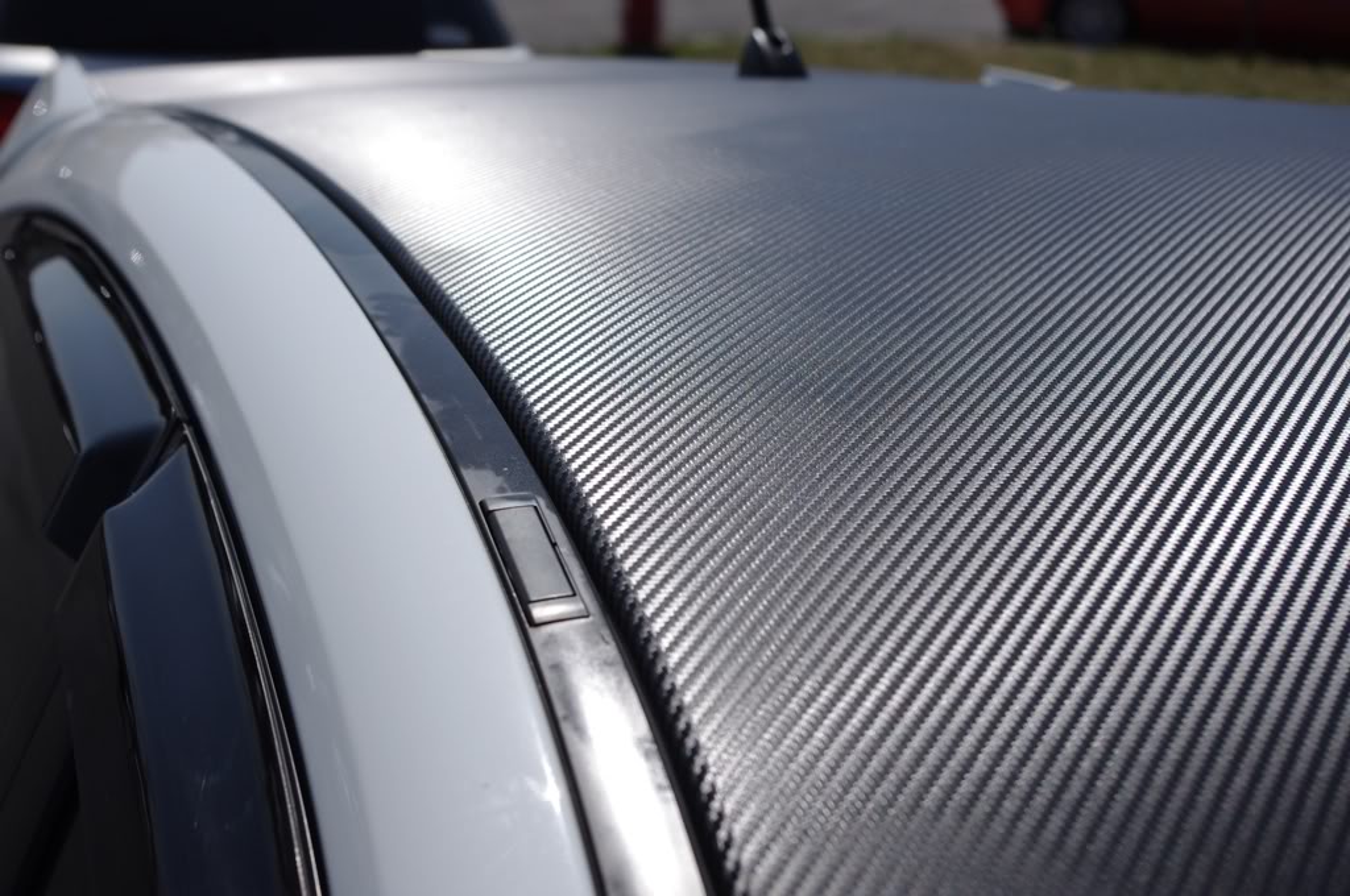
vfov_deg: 22.6
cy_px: 448
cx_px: 675
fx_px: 2247
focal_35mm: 60
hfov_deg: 33.4
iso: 200
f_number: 7.1
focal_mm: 40
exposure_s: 1/2000
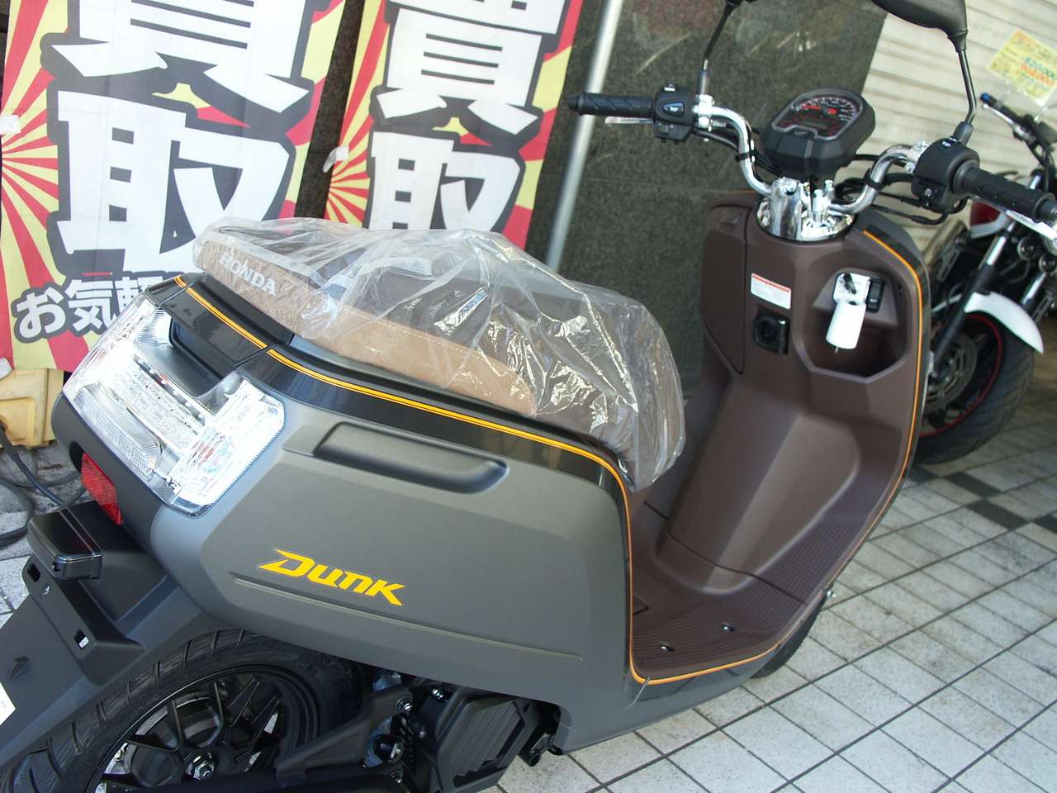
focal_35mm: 35
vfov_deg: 40.7
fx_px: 1069
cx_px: 528
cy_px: 396
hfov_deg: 52.6
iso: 100
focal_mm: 9.02
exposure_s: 1/40
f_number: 2.8
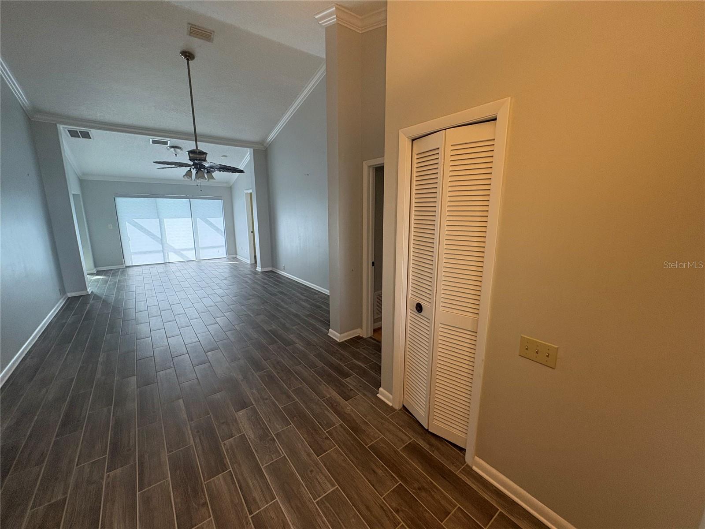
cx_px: 352
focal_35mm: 14
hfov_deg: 102.1
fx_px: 285
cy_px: 264
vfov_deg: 85.7
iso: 250
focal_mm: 2.22
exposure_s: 1/120
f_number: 2.2
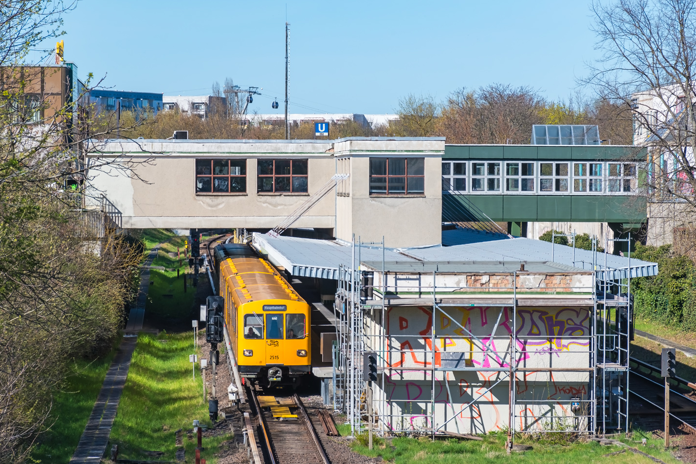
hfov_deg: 13.6
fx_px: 2920
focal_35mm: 151
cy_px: 233
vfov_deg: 9.1
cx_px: 348
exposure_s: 1/800
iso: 320
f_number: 8
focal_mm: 100
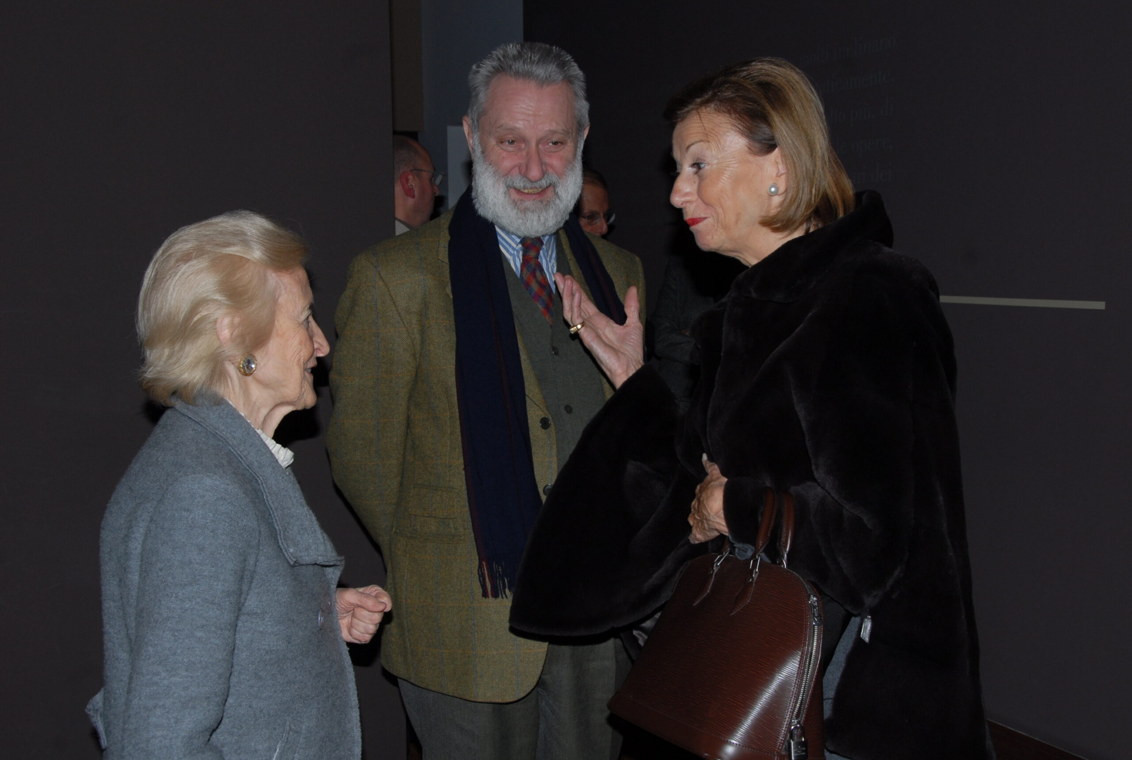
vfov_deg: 29.1
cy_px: 380
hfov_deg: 42.2
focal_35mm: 46
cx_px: 566
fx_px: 1465
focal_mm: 31
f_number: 9
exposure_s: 1/125
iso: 250
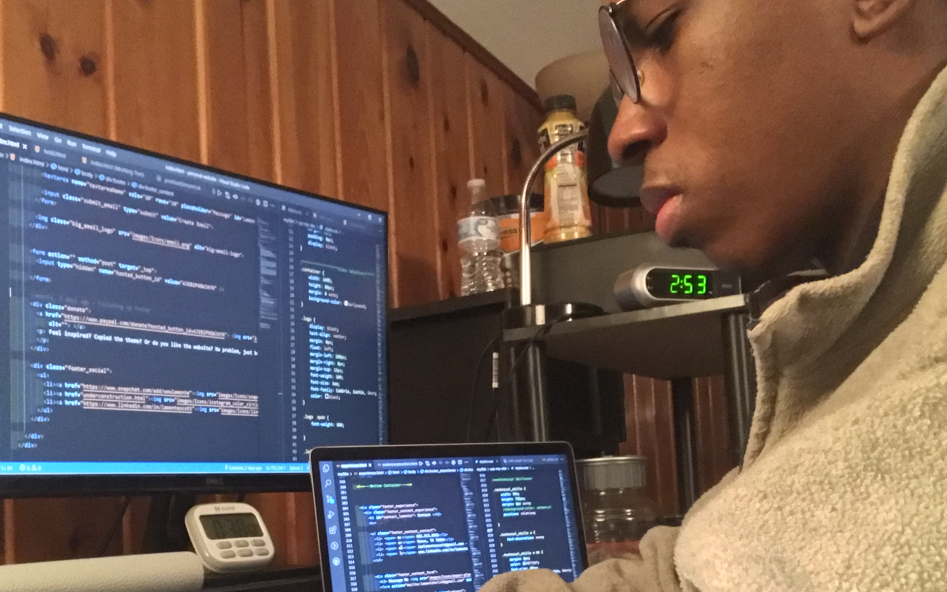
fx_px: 1187
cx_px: 434
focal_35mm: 46
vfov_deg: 27.7
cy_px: 436
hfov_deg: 43.4
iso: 640
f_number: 2.2
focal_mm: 2.87
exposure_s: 1/15
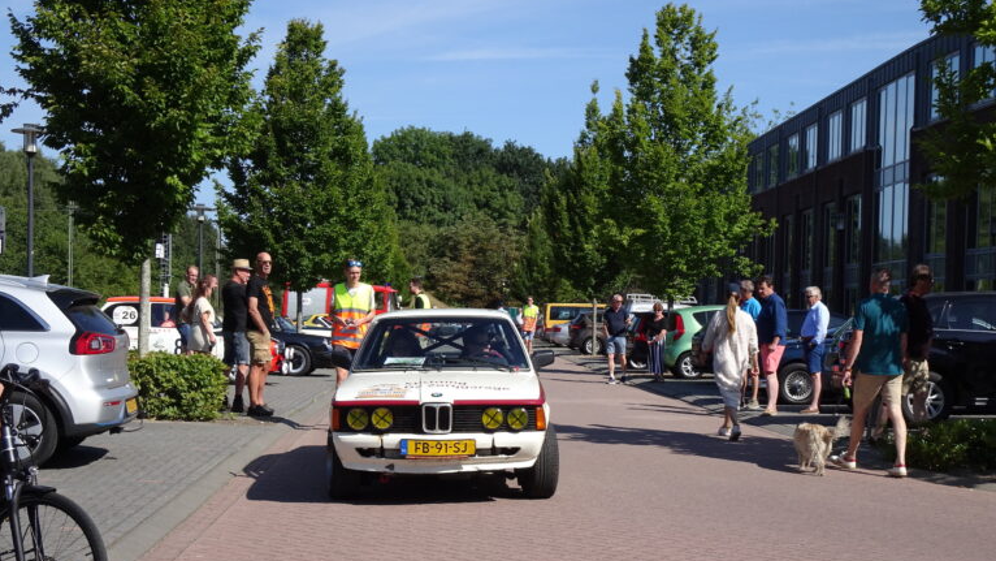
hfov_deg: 35.4
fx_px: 1558
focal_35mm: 59
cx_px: 498
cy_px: 371
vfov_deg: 20.3
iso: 80
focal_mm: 9.18
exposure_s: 1/640
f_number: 4.5
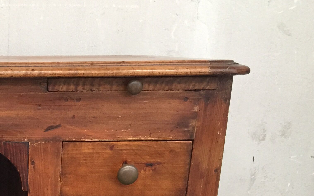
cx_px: -16
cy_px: 247
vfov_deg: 18.5
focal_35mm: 66
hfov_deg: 28.7
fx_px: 565
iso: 250
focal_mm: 4.15
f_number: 2.2
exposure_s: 1/33
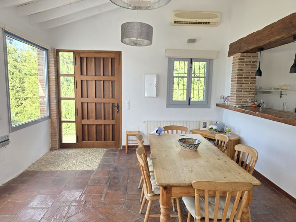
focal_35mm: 23
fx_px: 197
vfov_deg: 58.8
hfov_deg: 74.0
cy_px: 111
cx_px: 148
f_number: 1.7
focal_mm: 6.3
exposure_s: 1/180
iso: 80
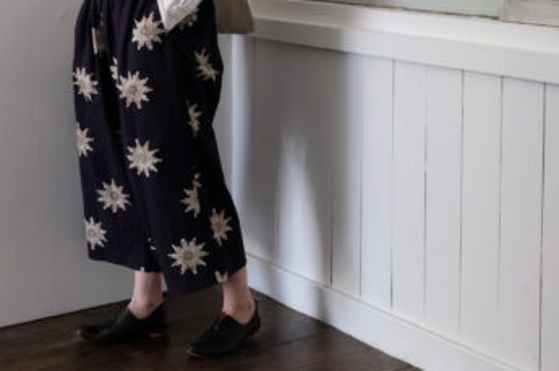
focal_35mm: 71
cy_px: 30
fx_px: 1101
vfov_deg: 18.8
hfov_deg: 28.4
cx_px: 206
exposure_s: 1/125
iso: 2000
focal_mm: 23.3
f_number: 5.6
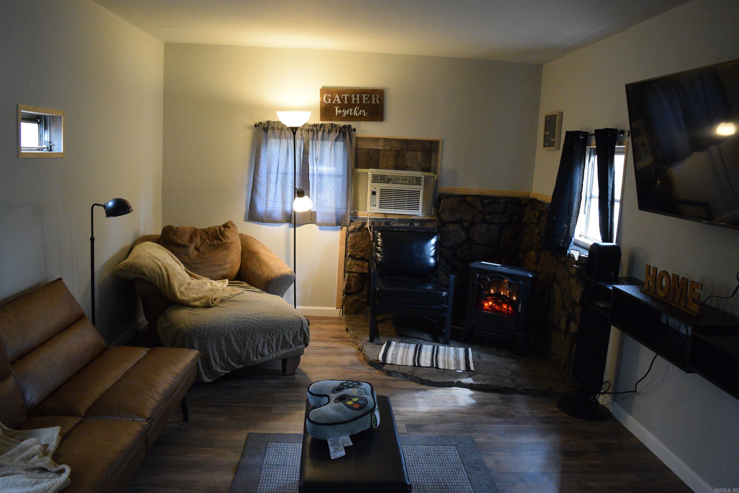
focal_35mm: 27
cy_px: 246
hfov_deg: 67.4
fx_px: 554
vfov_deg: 47.9
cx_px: 370
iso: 3200
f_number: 4.5
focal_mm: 18
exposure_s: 1/80
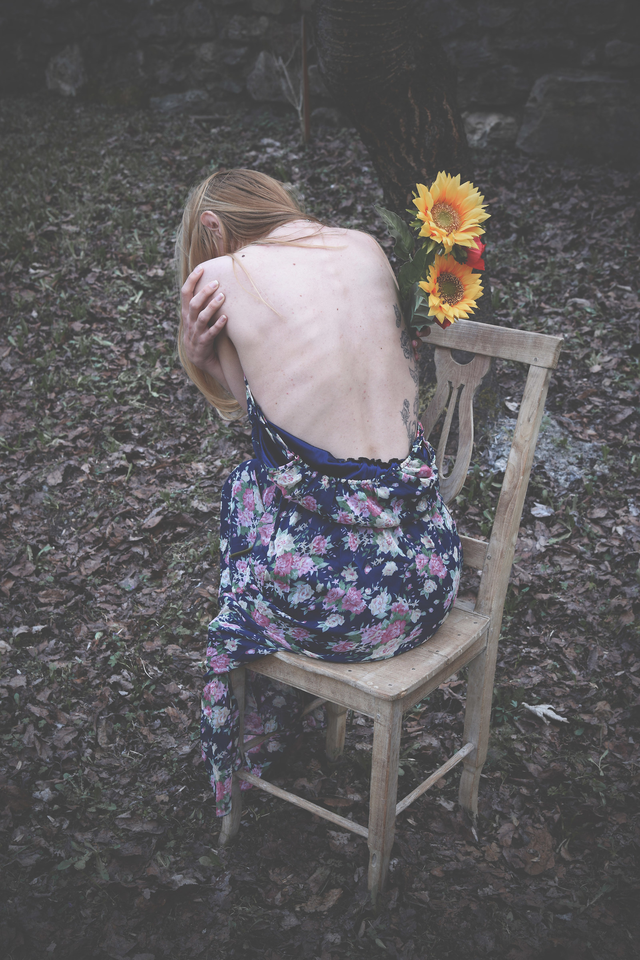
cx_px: 320
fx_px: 1333
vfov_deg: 39.6
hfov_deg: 27.0
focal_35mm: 50
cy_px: 480
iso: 500
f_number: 7.1
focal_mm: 50
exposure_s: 1/100
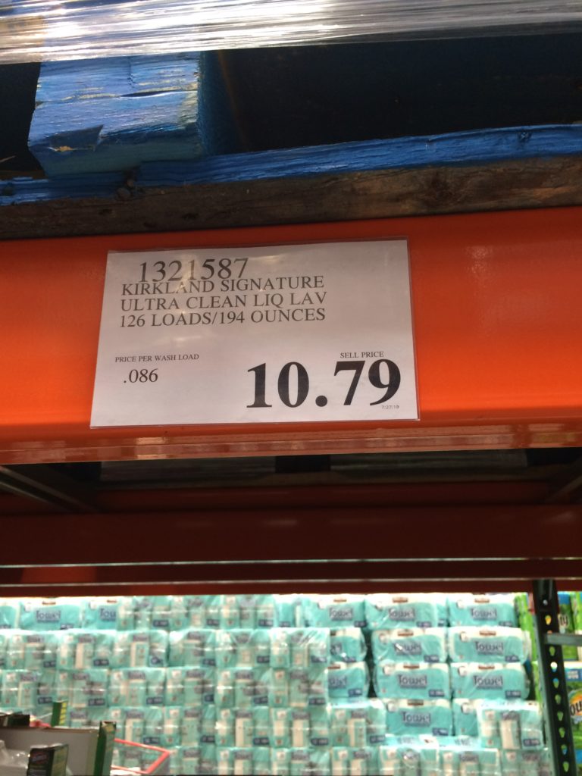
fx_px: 650
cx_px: 291
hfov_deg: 48.2
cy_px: 388
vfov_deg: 61.7
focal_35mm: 29
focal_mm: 4.15
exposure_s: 1/30
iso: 100
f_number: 2.2
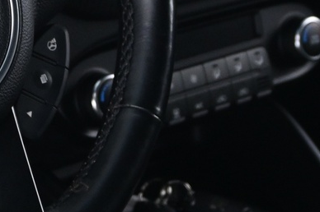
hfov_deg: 12.3
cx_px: -74
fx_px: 1448
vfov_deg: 8.4
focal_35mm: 163
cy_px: 22
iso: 1600
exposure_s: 1/10
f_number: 4.5
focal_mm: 26
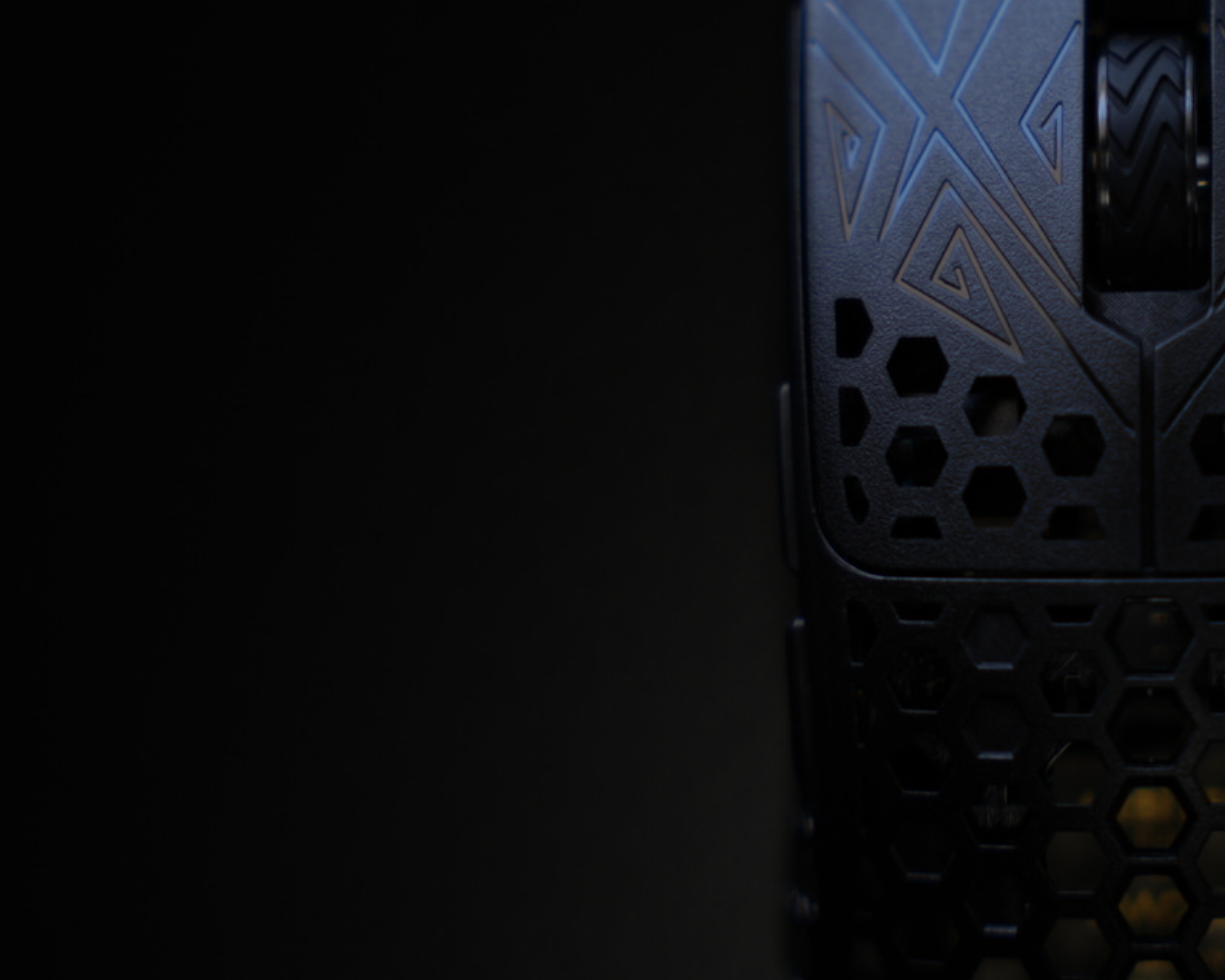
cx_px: 1128
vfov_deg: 12.4
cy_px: 217
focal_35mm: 124
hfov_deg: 15.3
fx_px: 4496
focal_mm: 70
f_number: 2.8
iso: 50
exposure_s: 1/60
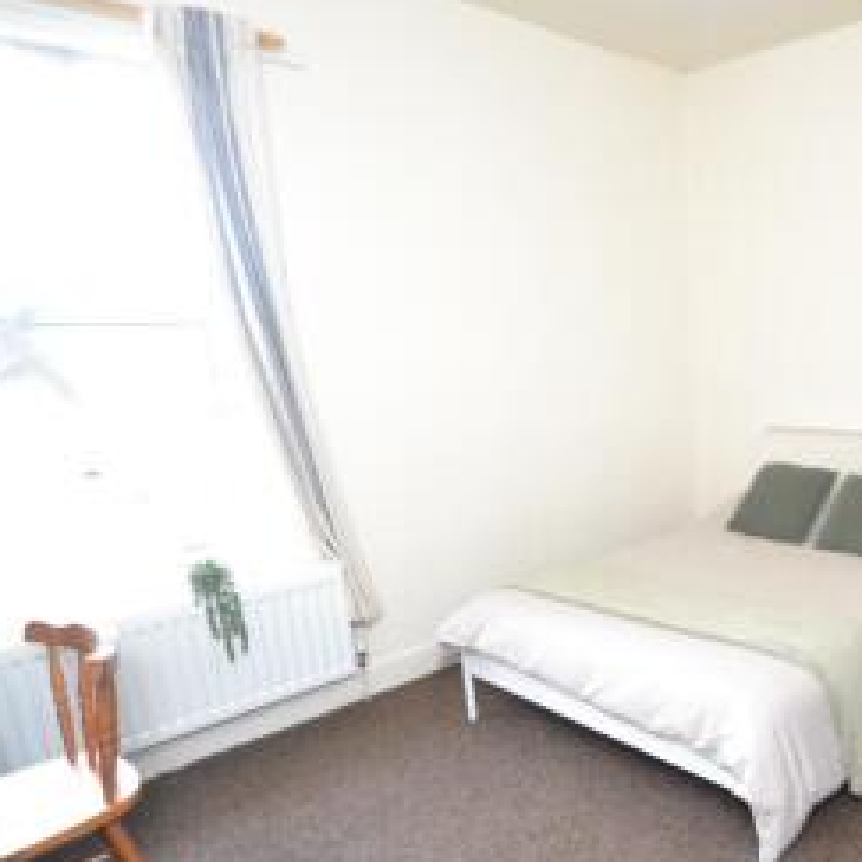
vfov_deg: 61.8
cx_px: 709
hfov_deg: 57.4
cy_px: 555
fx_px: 704
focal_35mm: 25
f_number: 3.5
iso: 500
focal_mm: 10
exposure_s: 1/60
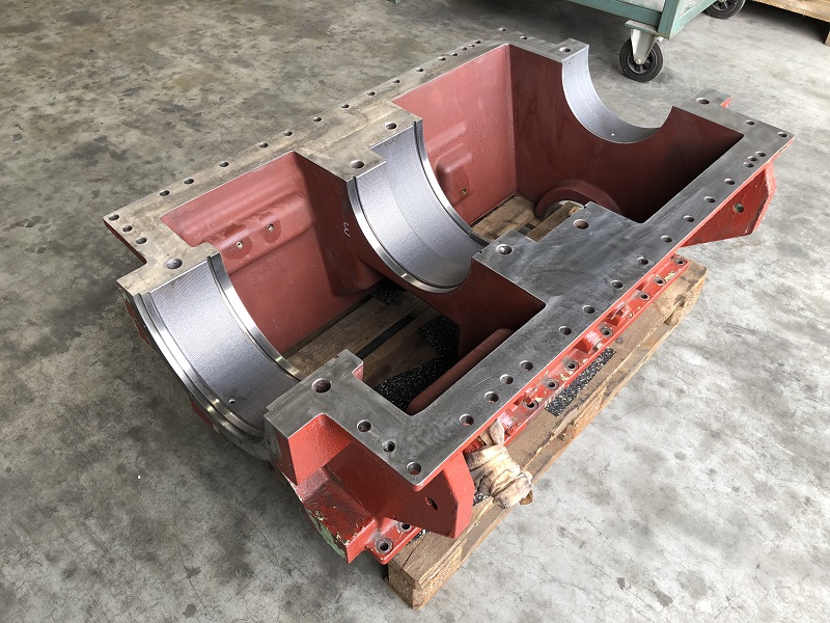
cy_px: 312
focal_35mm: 28
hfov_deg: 63.4
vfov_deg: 49.7
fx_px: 671
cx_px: 415
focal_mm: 3.99
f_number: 1.8
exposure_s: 1/100
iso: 25
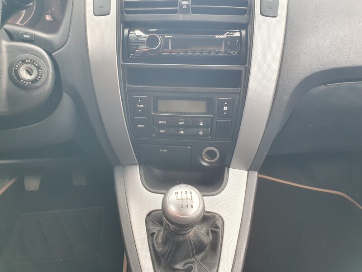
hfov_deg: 67.3
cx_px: 181
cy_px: 136
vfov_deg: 53.1
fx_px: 272
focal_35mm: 26
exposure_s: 1/100
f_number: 2.4
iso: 125
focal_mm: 4.32
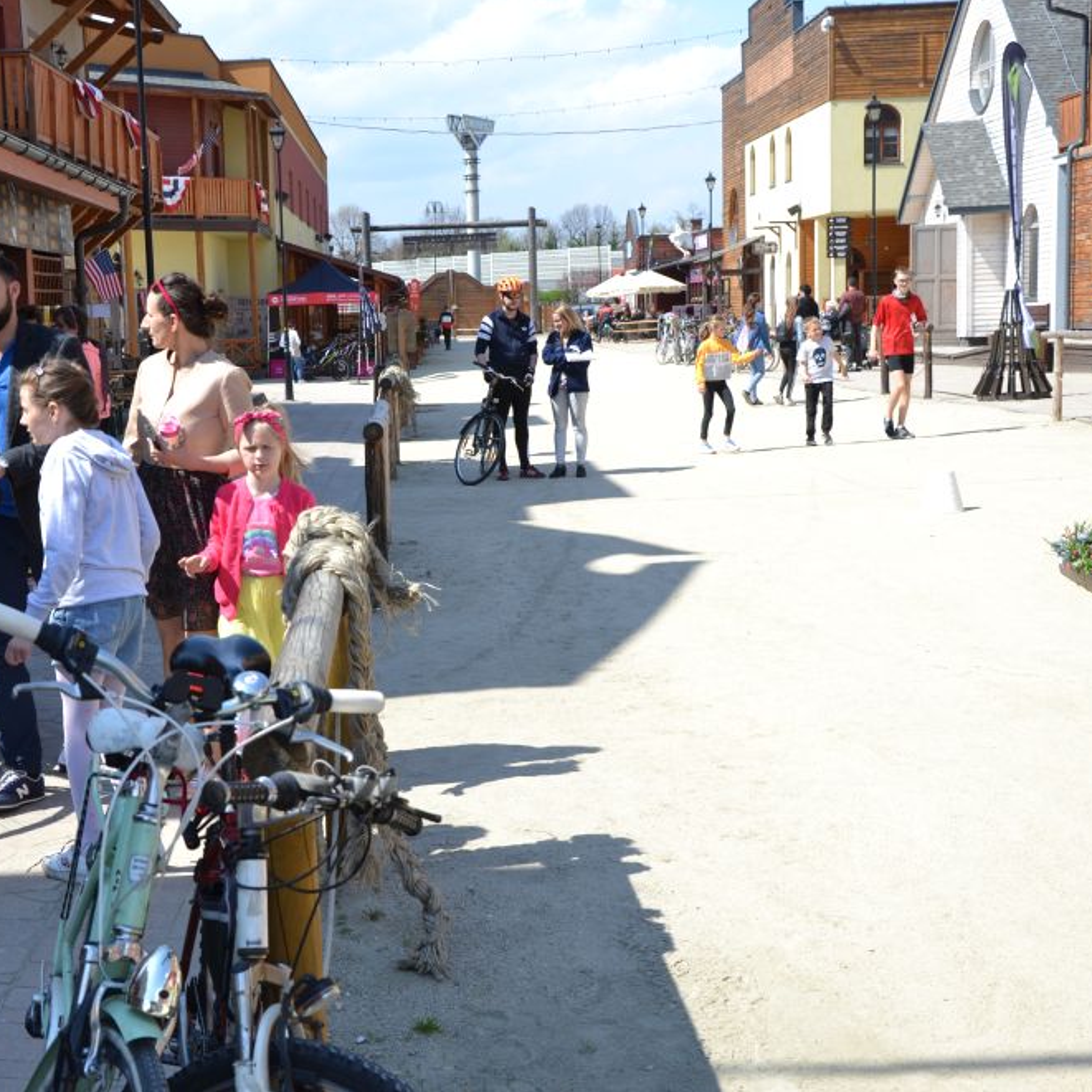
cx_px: 382
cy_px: 546
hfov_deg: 31.4
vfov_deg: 31.6
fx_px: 1927
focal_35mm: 54
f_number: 7.1
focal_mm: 28
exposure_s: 1/200
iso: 100
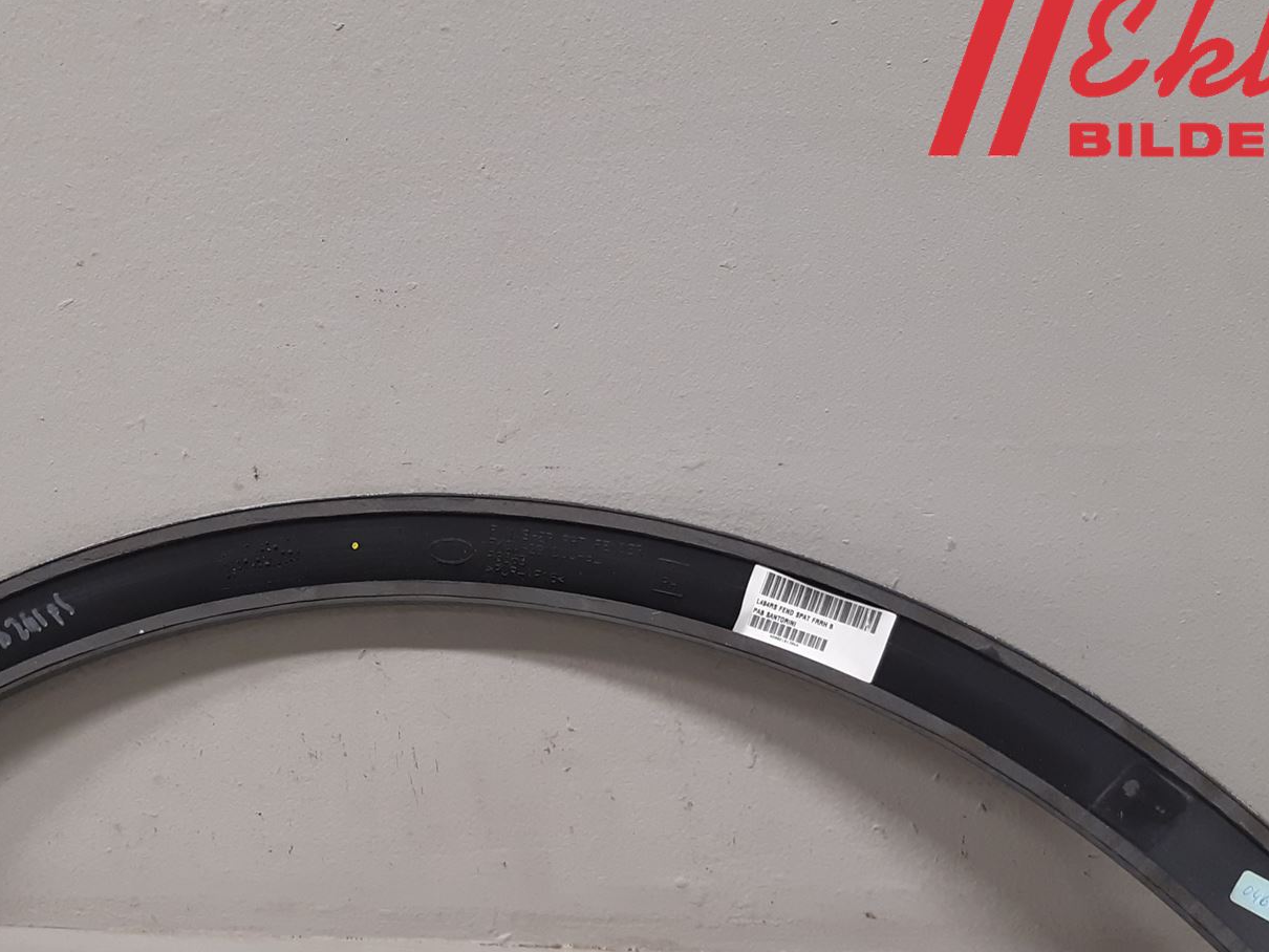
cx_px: 498
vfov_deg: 31.9
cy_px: 784
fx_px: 1613
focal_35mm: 44
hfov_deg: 42.7
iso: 160
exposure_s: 1/50
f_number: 1.7
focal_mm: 3.93
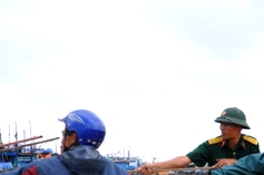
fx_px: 534
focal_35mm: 73
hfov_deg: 27.8
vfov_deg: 18.4
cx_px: 136
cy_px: 148
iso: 640
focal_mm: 18
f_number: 3.5
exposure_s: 1/320
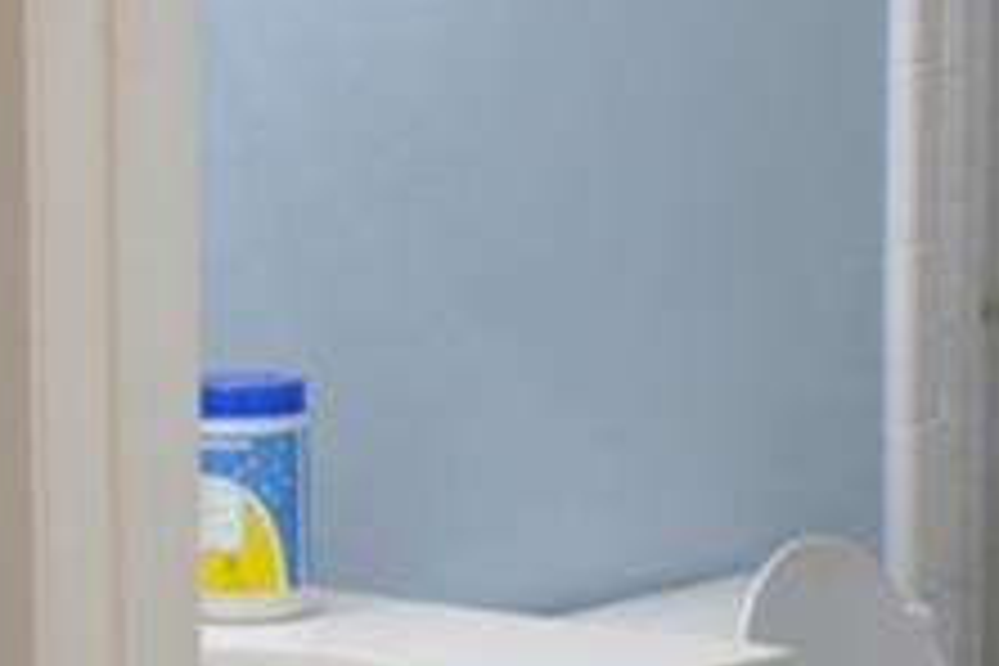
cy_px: 477
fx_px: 4800
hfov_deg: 11.7
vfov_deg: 7.9
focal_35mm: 173
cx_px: -130
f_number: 4
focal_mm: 16
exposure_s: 1/25
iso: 400
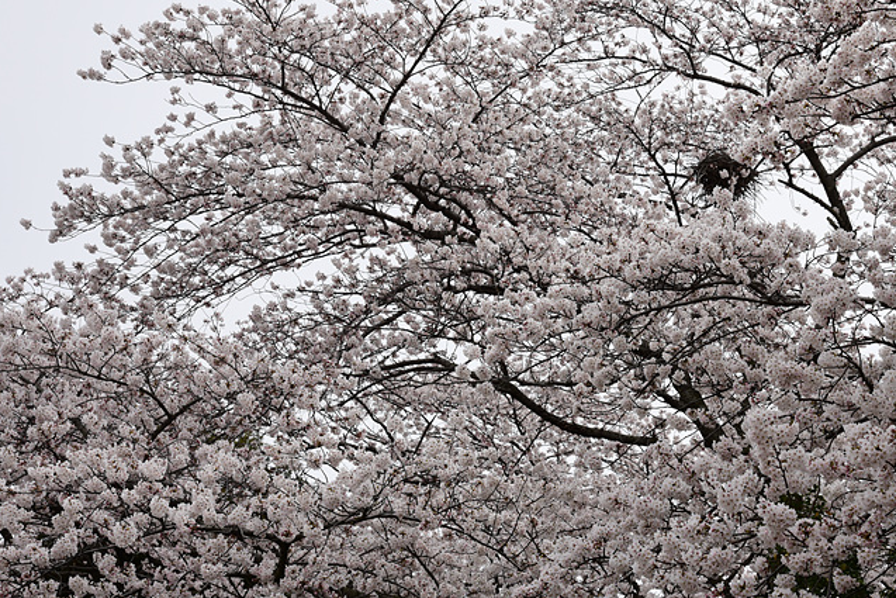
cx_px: 660
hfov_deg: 22.2
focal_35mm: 91
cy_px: 264
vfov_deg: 15.0
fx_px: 2265
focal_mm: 58
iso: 200
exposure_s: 1/320
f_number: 10
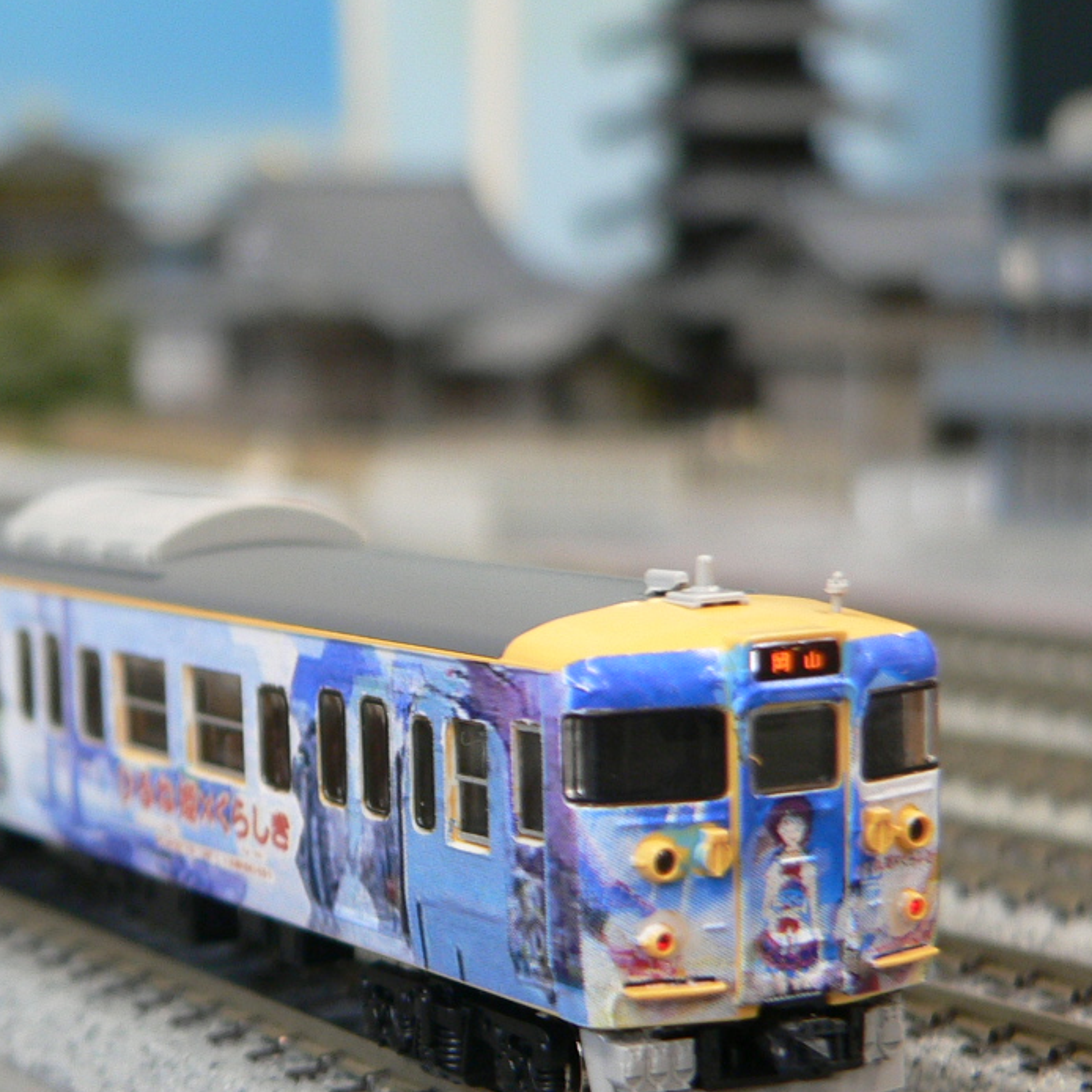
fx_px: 3141
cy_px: 710
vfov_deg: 19.7
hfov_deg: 19.4
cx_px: 120
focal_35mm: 88
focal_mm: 9
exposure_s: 1/6
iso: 100
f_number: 2.8
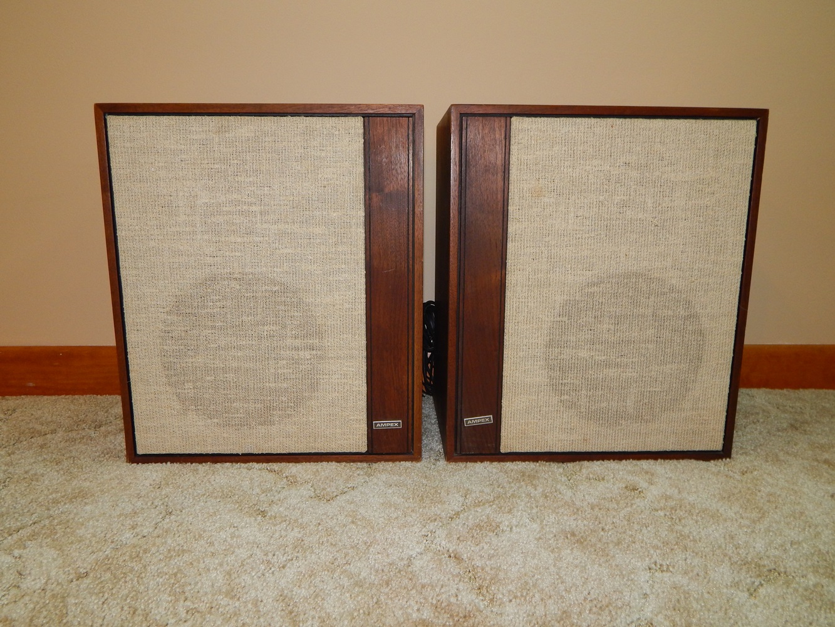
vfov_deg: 54.9
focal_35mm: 25
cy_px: 314
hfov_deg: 69.4
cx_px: 418
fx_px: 603
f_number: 3.1
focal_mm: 4.5
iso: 200
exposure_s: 1/30
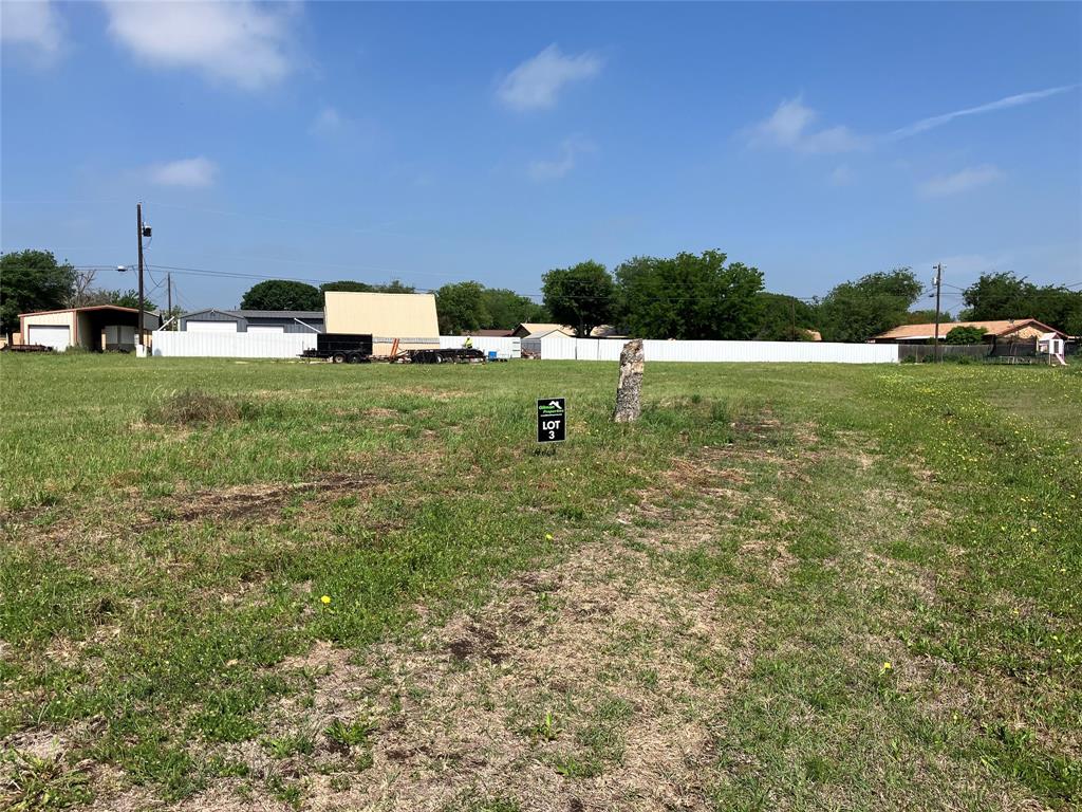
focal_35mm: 28
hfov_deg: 63.4
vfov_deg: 49.7
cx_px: 541
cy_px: 406
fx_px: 875
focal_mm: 3.99
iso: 32
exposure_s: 1/2315
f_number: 1.8
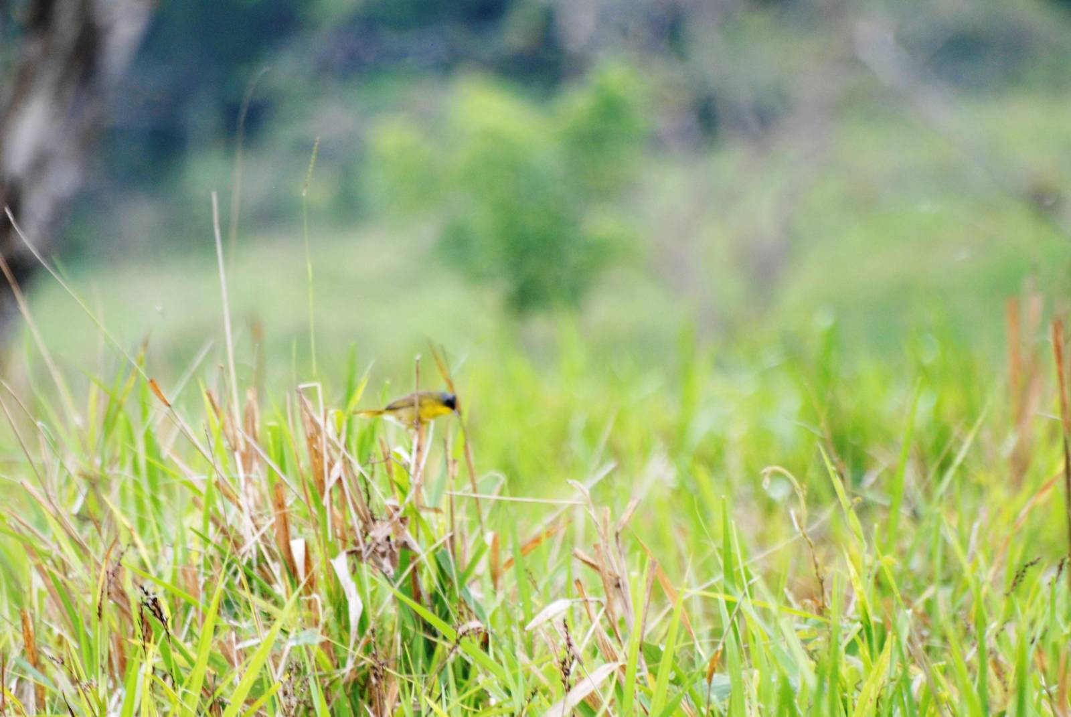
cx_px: 536
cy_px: 358
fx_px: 13403
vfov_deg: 3.1
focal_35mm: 450
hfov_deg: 4.6
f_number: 6.3
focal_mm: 300
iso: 400
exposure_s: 1/160
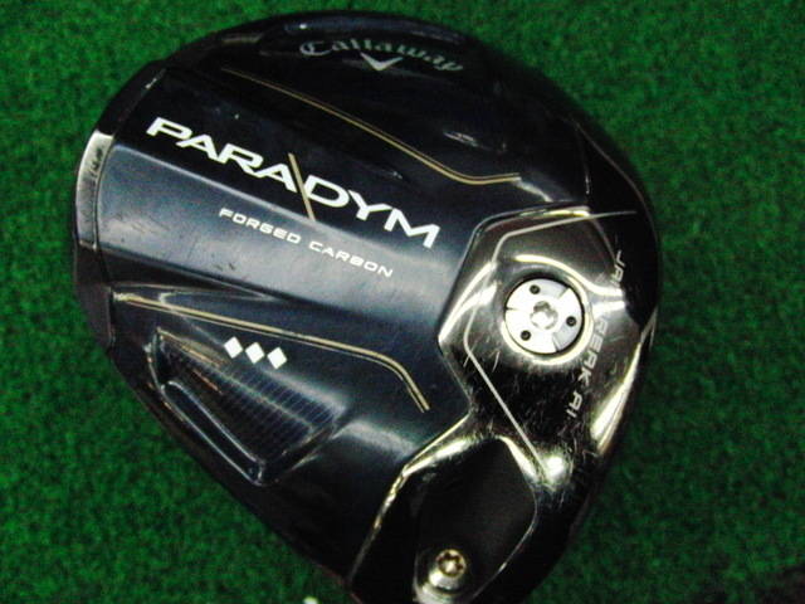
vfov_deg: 38.7
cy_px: 302
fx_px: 860
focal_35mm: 37
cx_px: 402
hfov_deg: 50.1
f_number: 3.6
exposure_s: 1/500
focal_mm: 6.42
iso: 3200
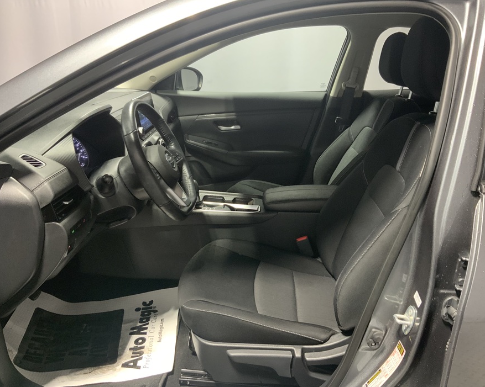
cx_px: 259
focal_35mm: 31
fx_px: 445
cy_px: 197
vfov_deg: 47.1
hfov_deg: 57.1
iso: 160
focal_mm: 3
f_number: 1.8
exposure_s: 1/60
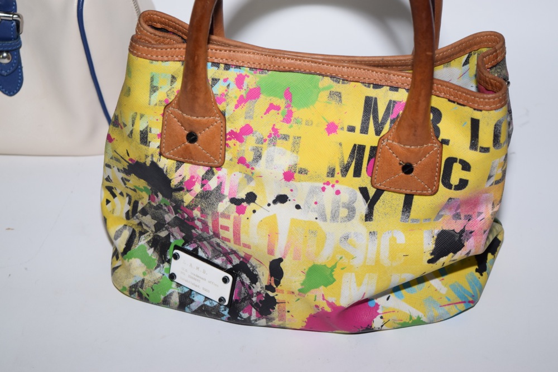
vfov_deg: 16.6
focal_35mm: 82
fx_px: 1279
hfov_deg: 24.6
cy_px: 186
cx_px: 279
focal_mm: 55
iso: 560
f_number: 5.6
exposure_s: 1/60
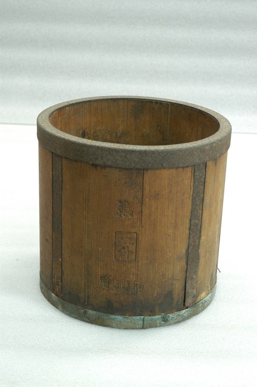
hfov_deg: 18.9
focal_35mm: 72
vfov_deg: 28.1
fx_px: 773
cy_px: 194
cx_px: 128
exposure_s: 1/6
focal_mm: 48
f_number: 8
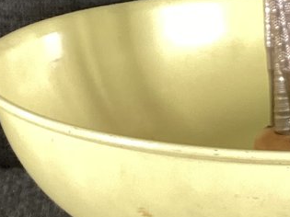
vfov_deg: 9.9
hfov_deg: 13.0
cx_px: 304
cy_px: 201
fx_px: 1248
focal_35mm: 149
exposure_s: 1/60
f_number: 2.4
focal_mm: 3.3
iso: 100
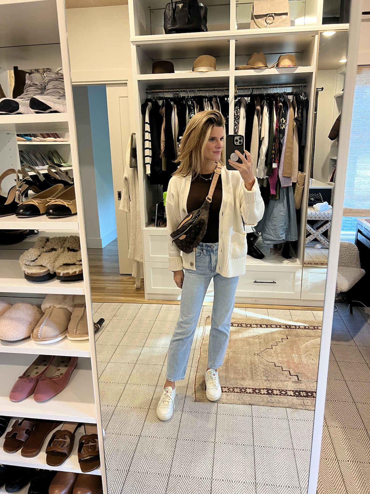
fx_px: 371
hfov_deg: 53.1
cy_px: 247
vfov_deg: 67.3
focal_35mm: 26
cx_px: 185
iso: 125
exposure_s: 1/60
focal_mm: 5.7
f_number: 1.5
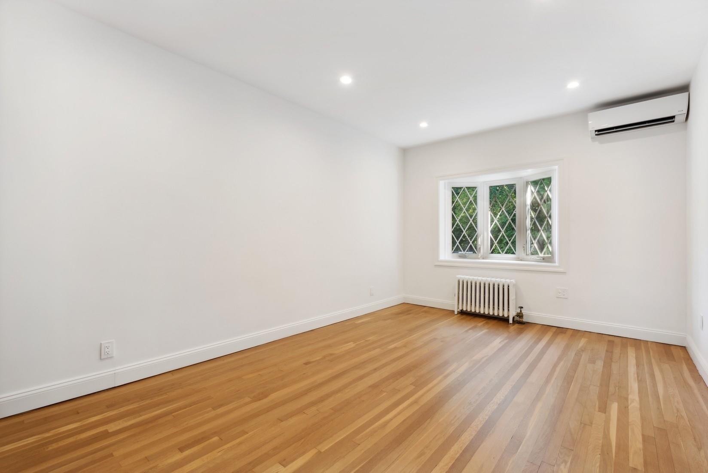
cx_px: 354
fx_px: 315
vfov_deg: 73.8
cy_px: 236
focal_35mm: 16
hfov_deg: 96.7
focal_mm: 16
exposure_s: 1/5
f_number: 16
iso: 100
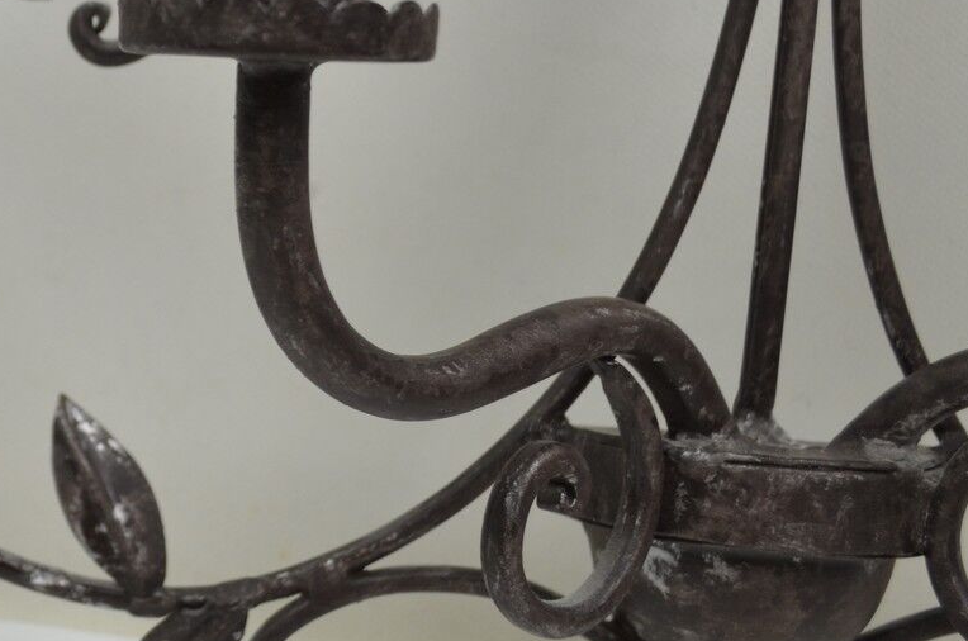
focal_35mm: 88
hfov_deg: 22.3
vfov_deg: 15.4
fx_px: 2361
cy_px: 128
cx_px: 4
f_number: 5
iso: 400
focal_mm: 28
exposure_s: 1/100
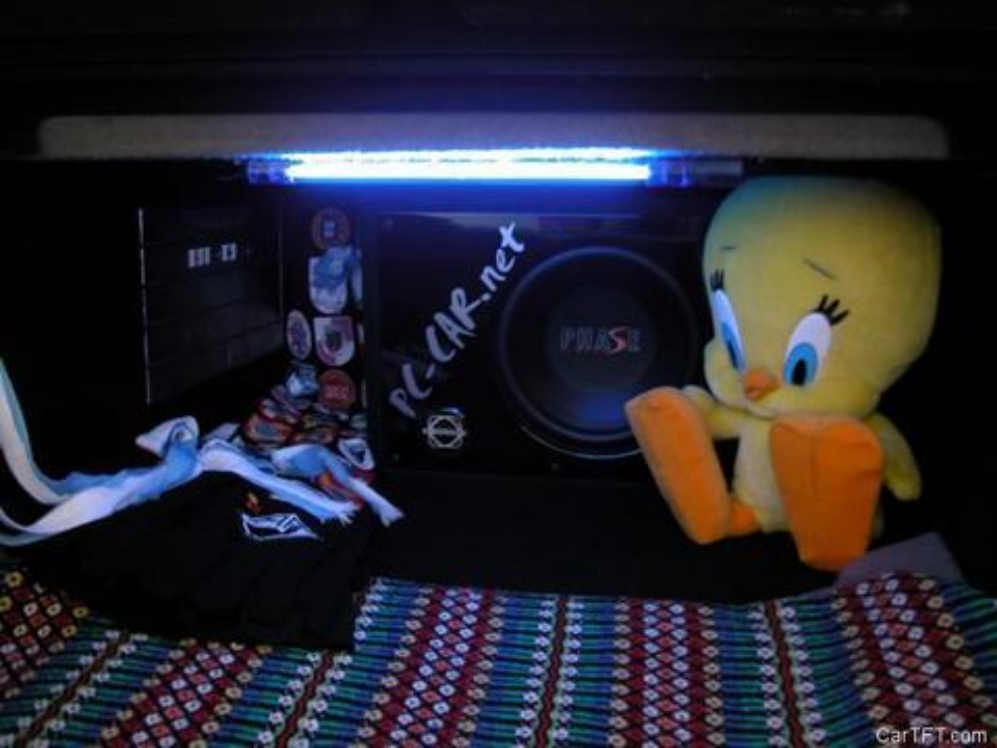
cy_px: 374
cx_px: 498
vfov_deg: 41.8
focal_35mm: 34
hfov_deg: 54.0
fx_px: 979
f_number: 2.8
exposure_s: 1/3.3
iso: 100
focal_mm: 8.9
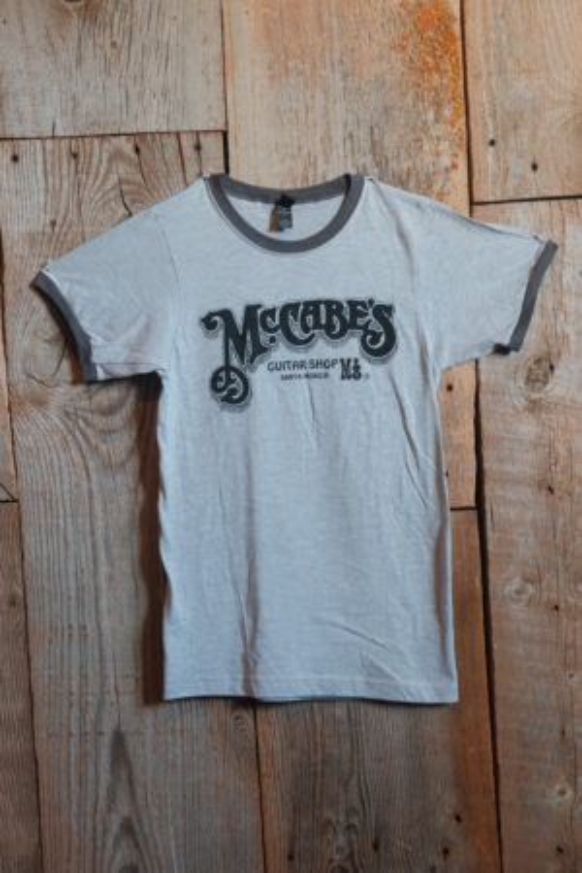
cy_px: 436
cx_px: 291
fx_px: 1043
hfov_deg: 31.2
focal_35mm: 43
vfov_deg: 45.4
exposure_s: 1/80
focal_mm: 28.9
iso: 2500
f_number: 4
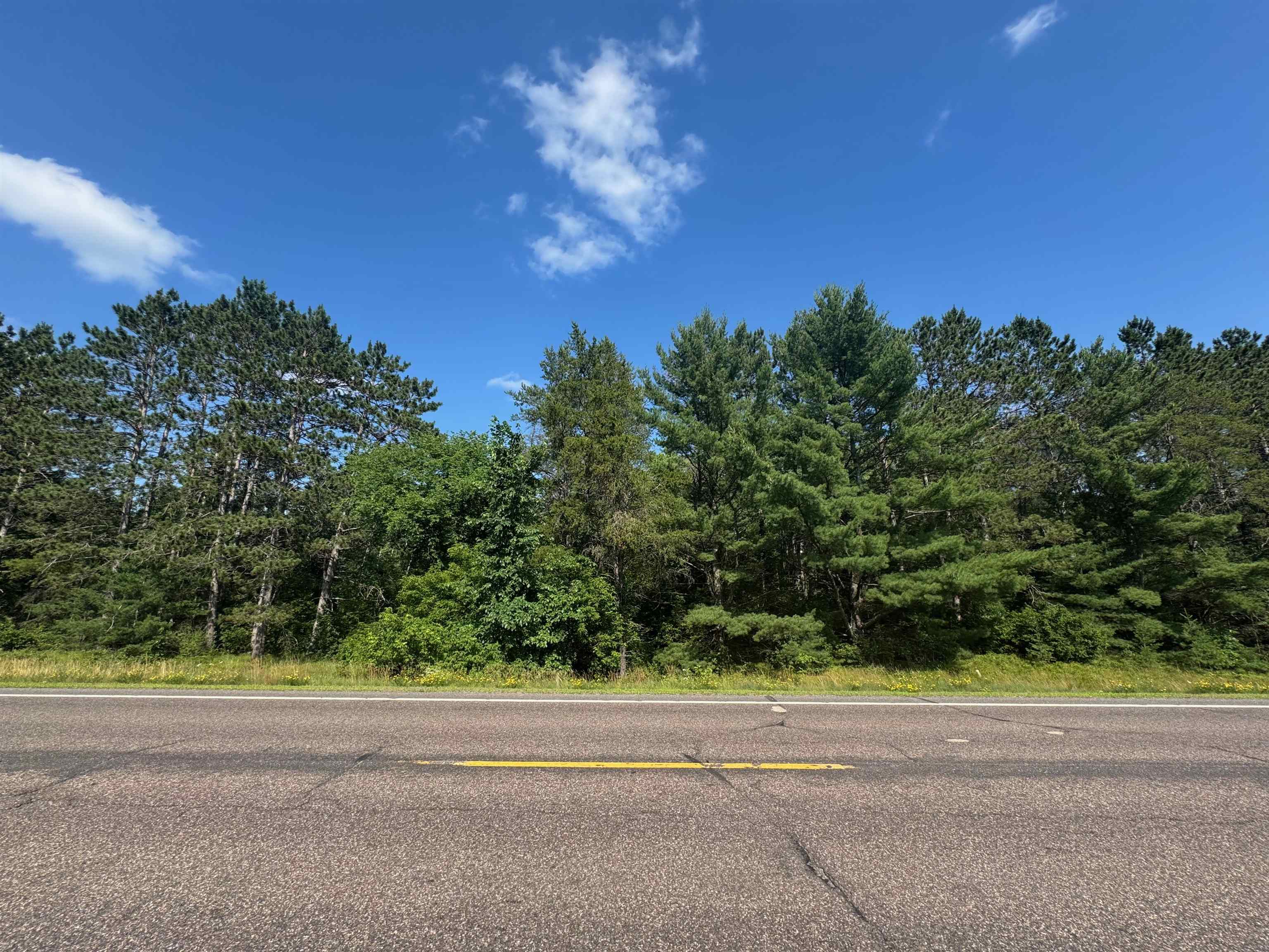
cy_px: 476
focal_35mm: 14
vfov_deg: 85.7
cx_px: 634
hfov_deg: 102.1
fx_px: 513
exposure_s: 1/804
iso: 40
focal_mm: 2.22
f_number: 2.2
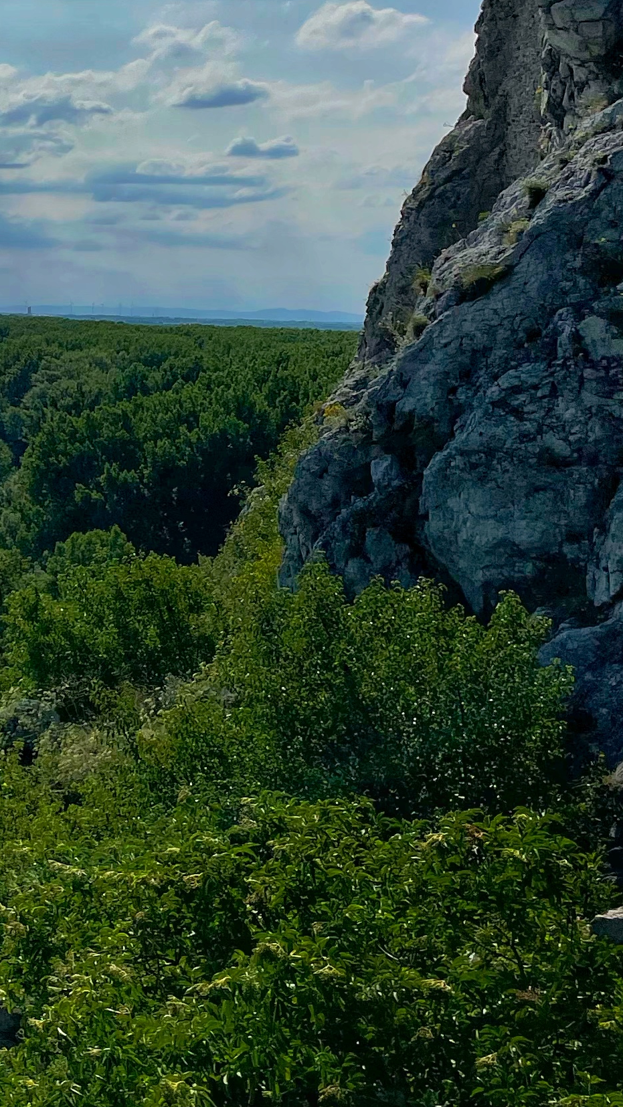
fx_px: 2026
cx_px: -210
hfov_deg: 16.4
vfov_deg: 29.8
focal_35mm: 69
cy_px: 211
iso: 32
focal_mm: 4.2
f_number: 1.6
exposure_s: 1/17241
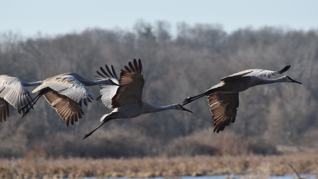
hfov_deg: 5.7
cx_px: 159
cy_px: 94
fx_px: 3197
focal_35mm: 379
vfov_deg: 3.2
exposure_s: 1/500
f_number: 6.3
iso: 200
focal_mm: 240
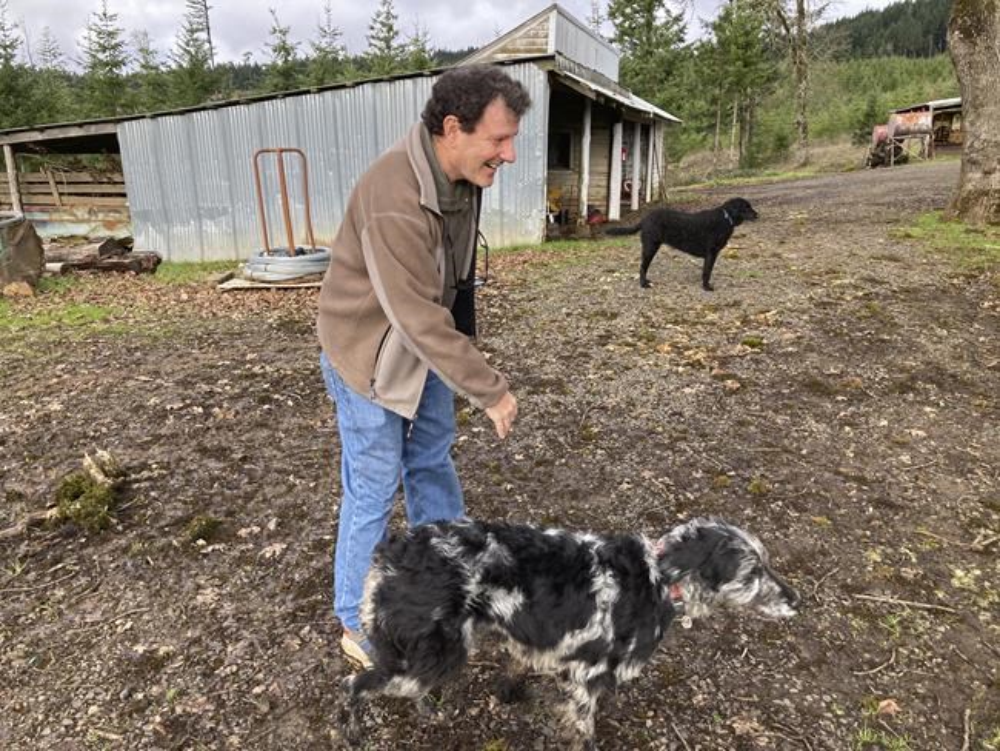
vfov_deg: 49.8
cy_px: 376
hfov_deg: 63.4
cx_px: 500
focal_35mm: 28
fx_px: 809
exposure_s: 1/252
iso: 20
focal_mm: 3.99
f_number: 1.8
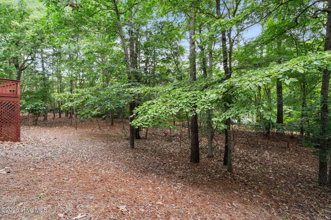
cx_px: 166
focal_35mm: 16
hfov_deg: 96.7
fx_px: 147
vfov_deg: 73.7
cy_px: 110
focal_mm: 16
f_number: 8
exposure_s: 1/20
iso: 400
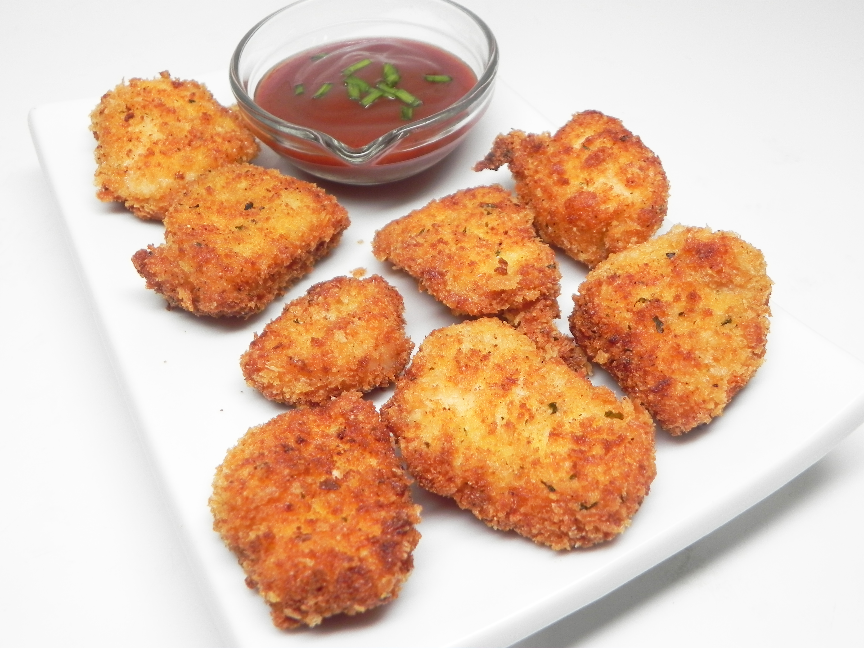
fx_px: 824
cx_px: 432
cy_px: 324
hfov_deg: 55.4
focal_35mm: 33
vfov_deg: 42.9
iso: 160
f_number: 2.8
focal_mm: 5.9
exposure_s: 1/32
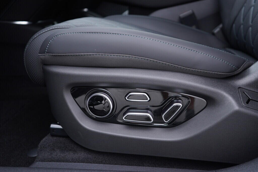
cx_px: 129
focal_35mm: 36
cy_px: 86
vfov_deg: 36.9
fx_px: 258
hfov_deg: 53.1
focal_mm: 24
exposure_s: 1/40
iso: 200
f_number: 2.8
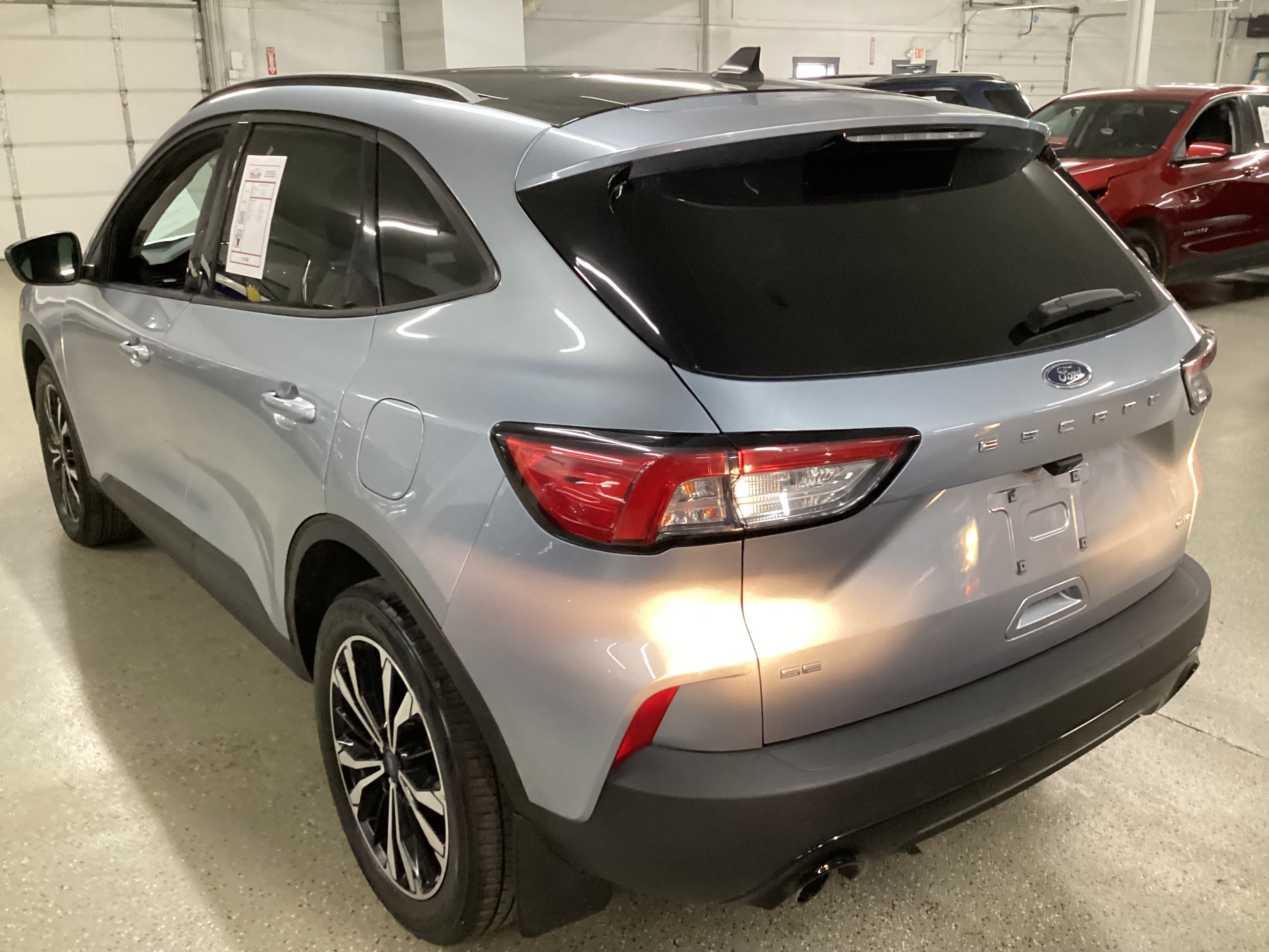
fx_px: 1136
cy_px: 476
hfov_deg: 58.4
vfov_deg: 45.4
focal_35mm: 31
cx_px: 634
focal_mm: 3.3
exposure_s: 1/60
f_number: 2.4
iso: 400
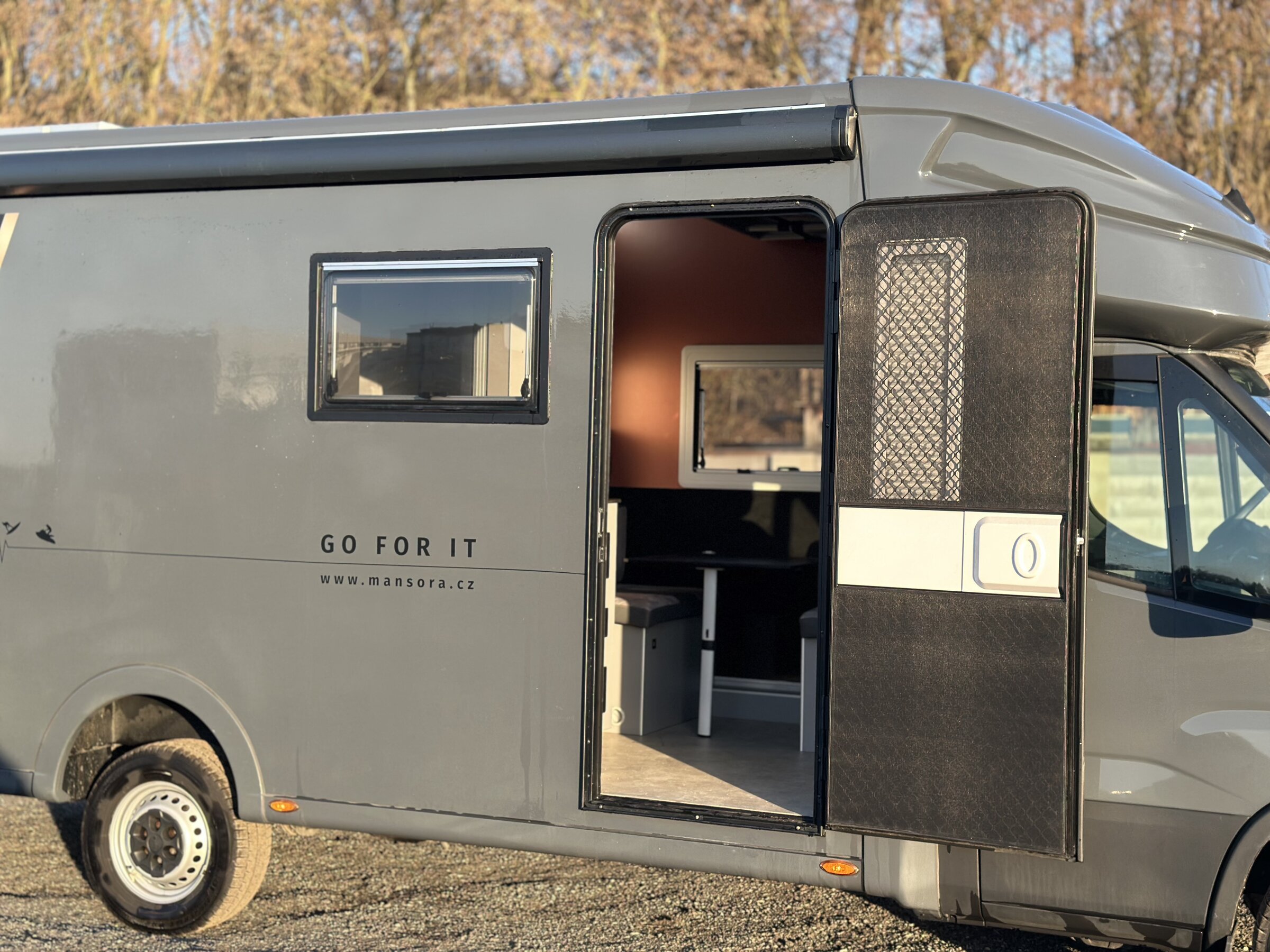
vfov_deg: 30.3
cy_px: 476
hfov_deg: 39.7
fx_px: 1761
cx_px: 635
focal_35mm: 48
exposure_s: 1/659
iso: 80
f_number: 1.78
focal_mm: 6.86
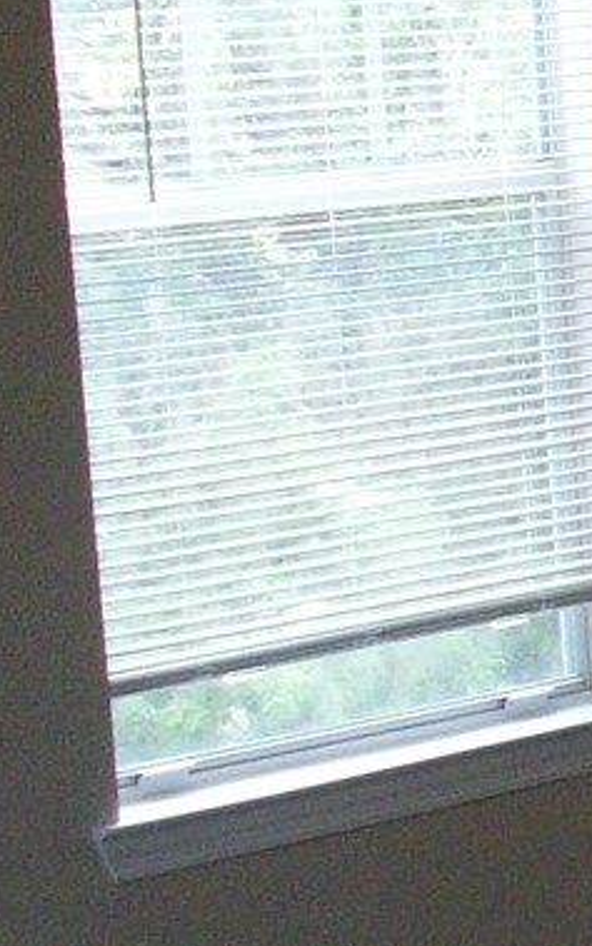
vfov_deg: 13.8
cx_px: 1739
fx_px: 3922
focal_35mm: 152
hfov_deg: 7.6
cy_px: 444
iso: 160
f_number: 2.8
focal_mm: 5.7
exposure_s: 1/121
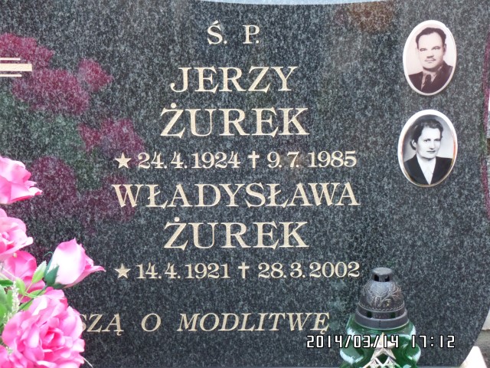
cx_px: 245
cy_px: 184
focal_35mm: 93
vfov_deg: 15.9
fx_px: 1316
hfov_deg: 21.1
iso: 640
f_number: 3.9
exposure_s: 1/45
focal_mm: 16.5
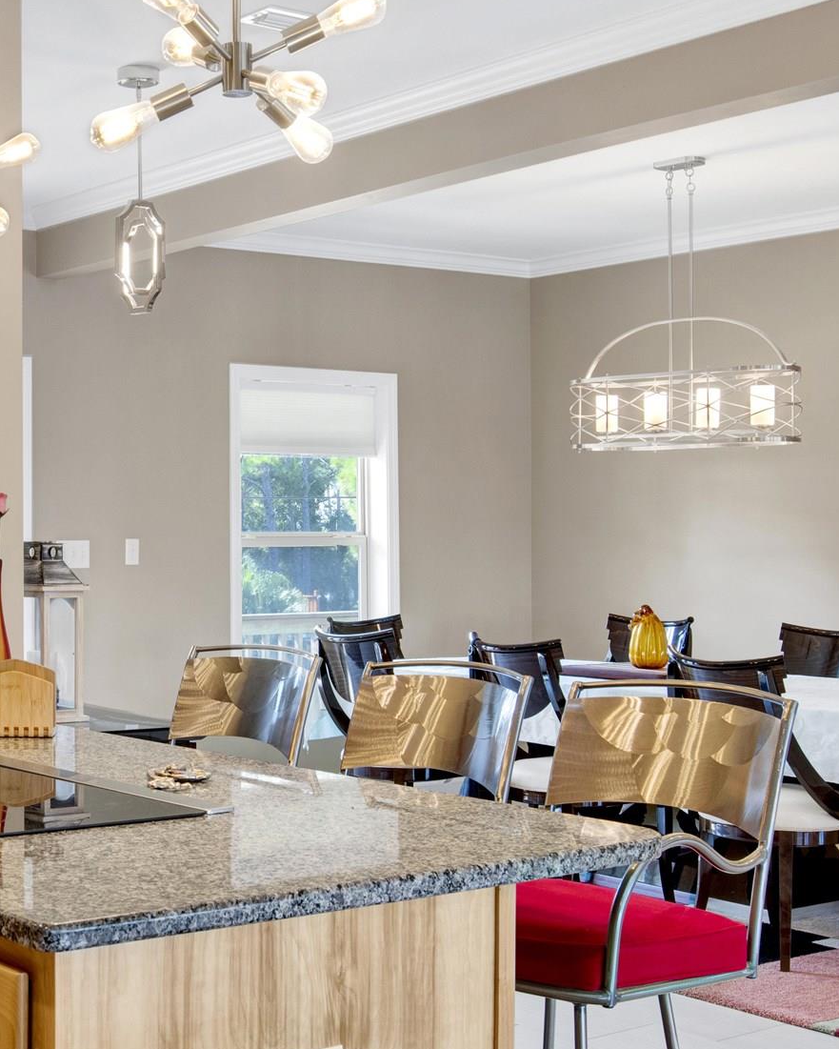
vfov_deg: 34.1
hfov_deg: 26.6
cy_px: 492
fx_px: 1707
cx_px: 74
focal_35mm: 55
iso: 200
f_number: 11
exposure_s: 1/5
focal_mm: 21
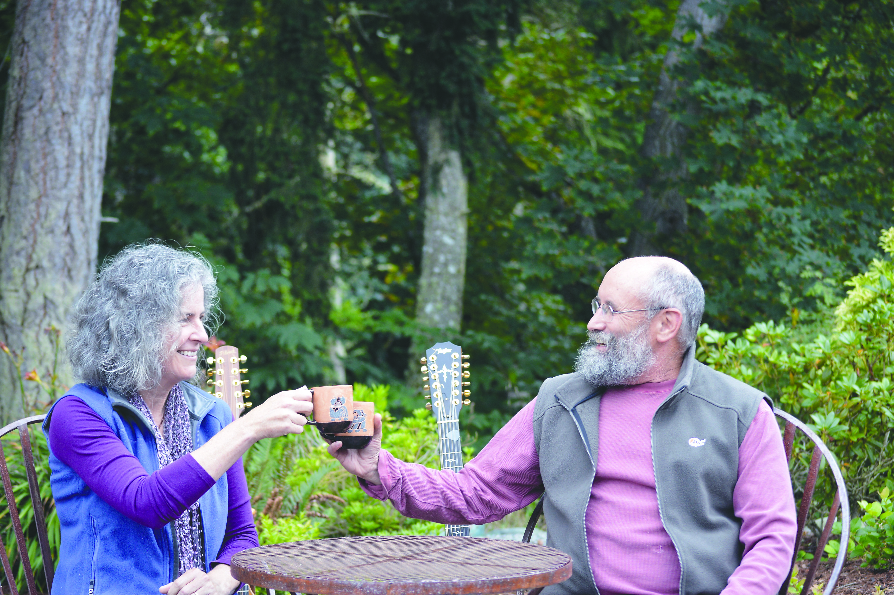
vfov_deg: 14.7
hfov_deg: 21.9
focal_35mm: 93
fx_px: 2307
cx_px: 447
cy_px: 298
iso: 400
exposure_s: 1/320
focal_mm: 62
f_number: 4.2
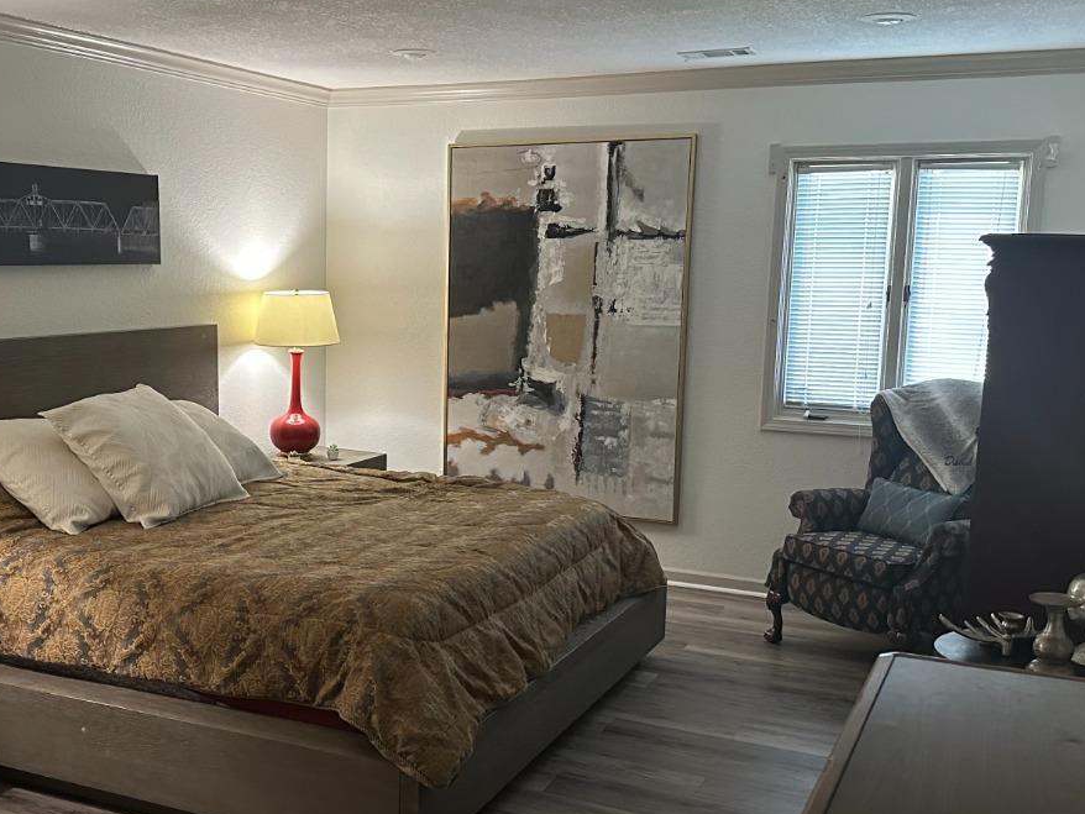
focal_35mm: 41
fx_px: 1285
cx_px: 395
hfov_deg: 45.3
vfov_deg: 35.1
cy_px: 448
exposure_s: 1/60
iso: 500
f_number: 1.78
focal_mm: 6.86
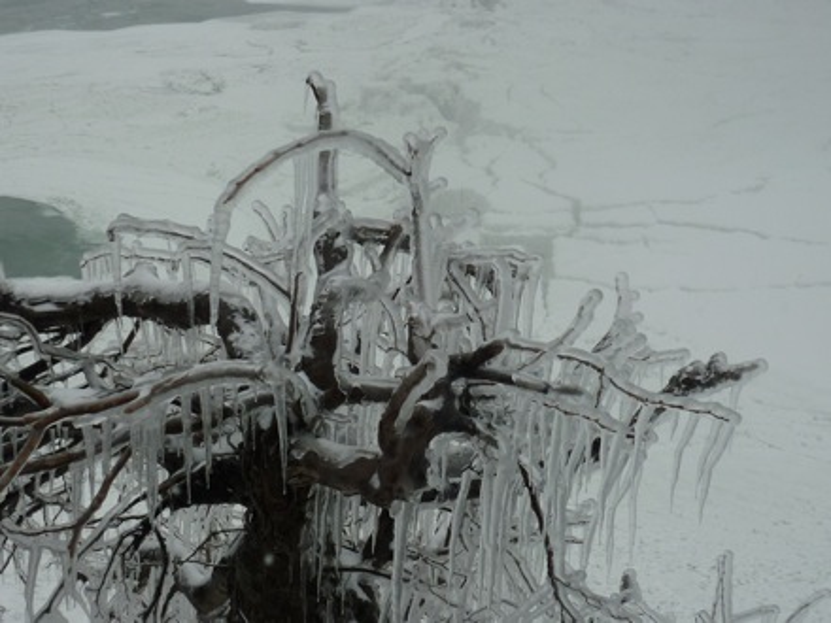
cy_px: 312
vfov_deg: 19.9
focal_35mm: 74
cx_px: 416
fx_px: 1776
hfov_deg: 26.3
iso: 80
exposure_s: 1/400
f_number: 3.3
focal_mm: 8.6
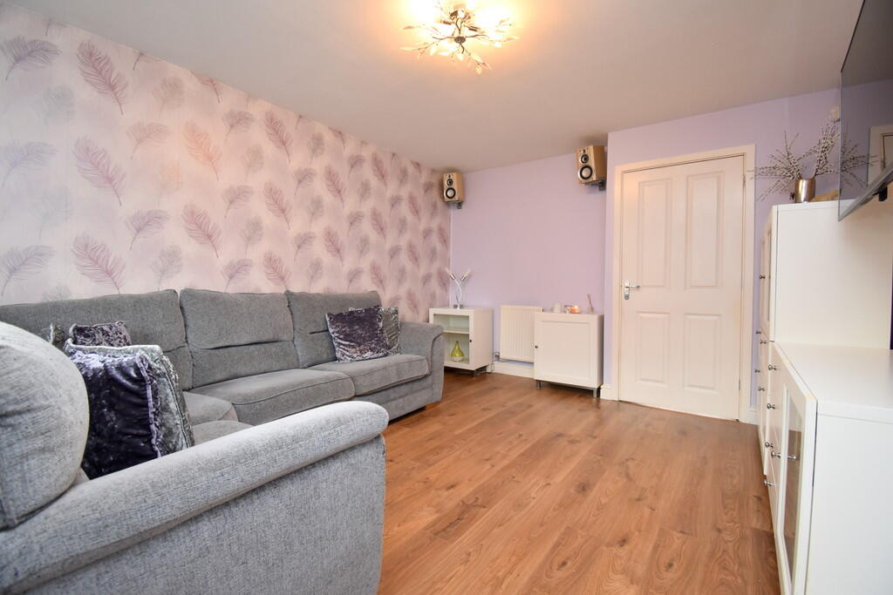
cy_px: 298
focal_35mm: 15
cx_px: 446
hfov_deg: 100.4
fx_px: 372
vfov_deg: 77.3
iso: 800
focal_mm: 10
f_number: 4.5
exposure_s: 1/125
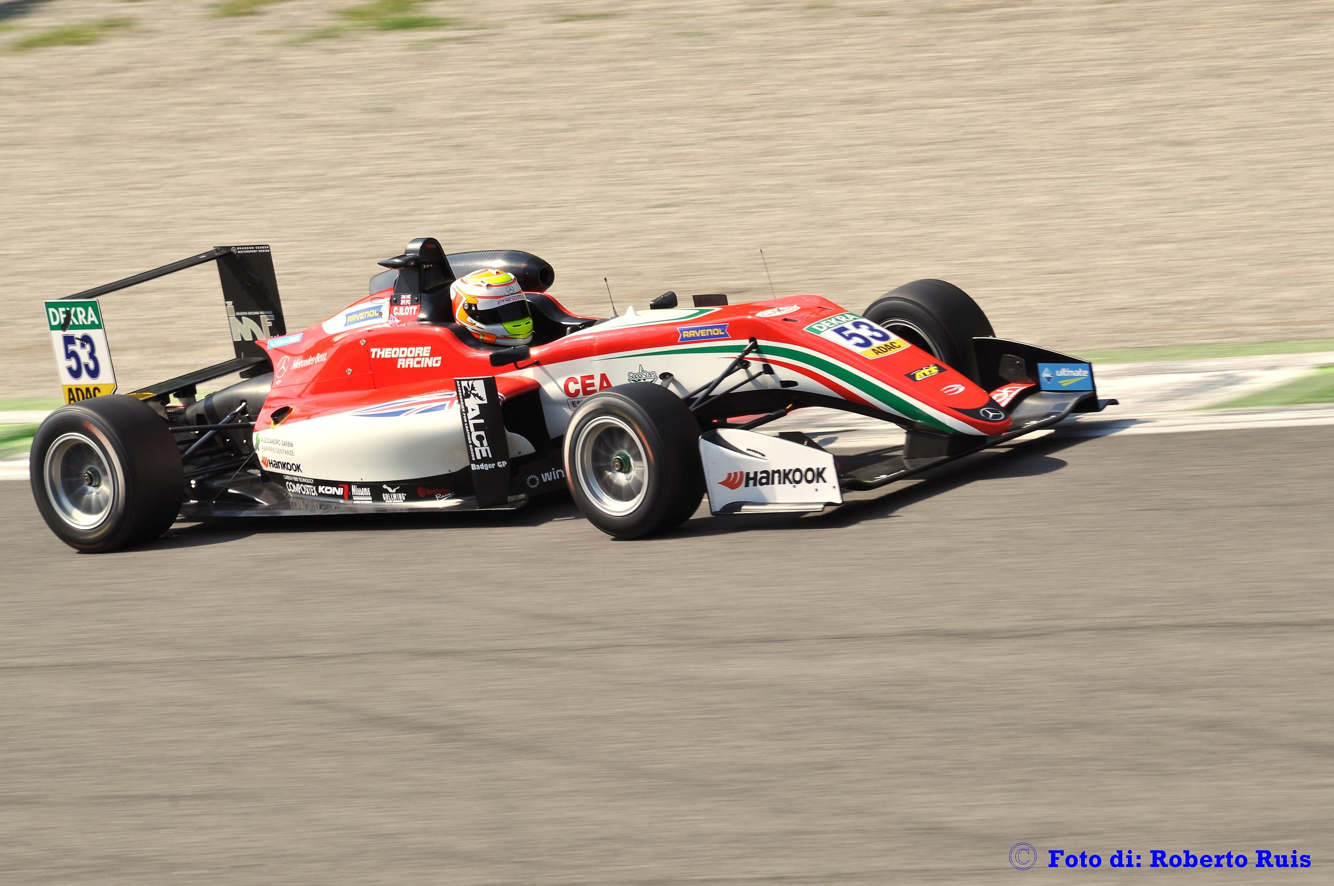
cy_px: 443
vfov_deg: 3.4
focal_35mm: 405
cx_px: 667
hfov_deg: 5.1
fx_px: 14989
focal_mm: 270
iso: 200
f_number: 13
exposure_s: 1/200
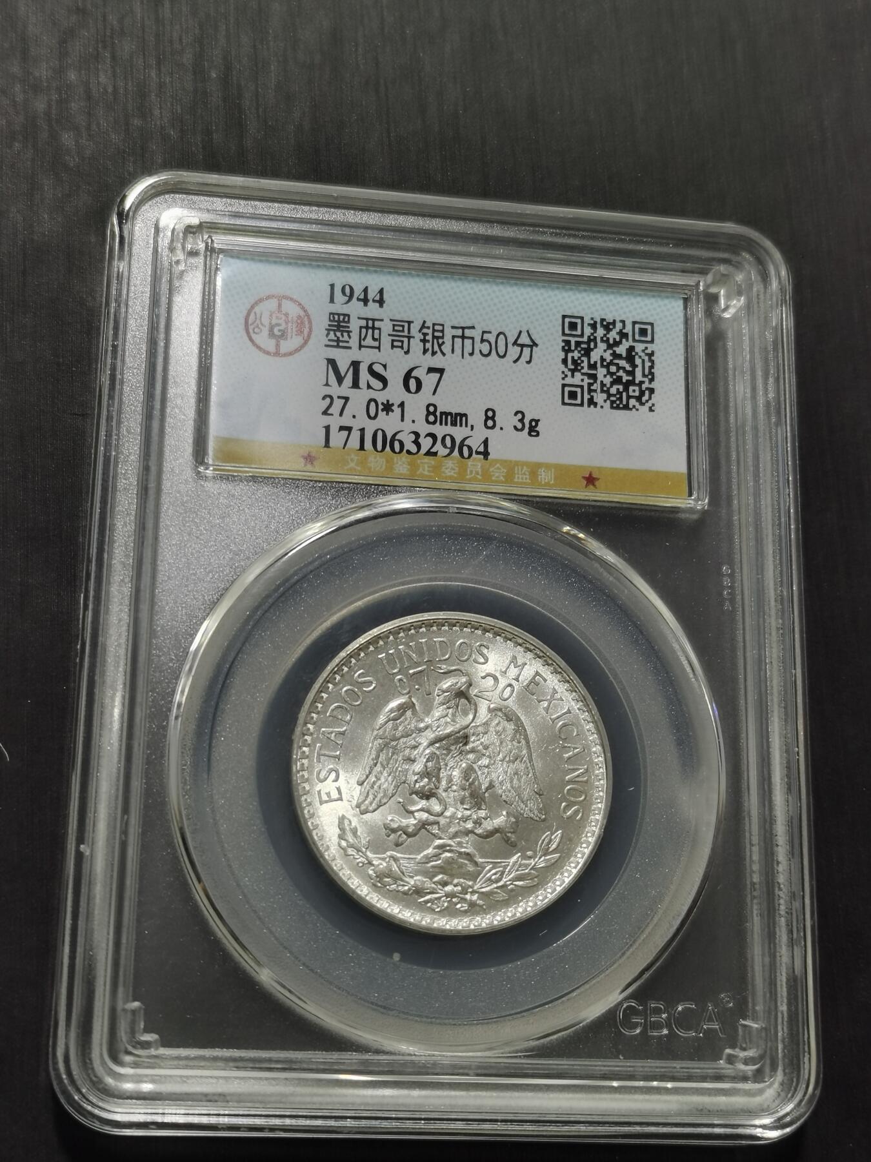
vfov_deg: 34.9
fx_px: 1845
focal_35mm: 55
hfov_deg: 26.6
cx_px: 436
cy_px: 581
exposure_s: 1/100
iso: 50
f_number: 1.8
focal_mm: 5.58
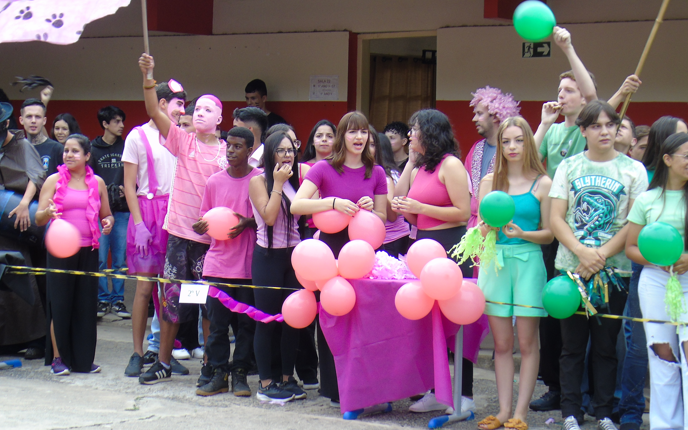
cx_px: 285
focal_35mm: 89
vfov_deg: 14.7
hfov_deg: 23.3
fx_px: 1669
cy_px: 183
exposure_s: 1/80
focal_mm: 13
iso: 80
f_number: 4.7
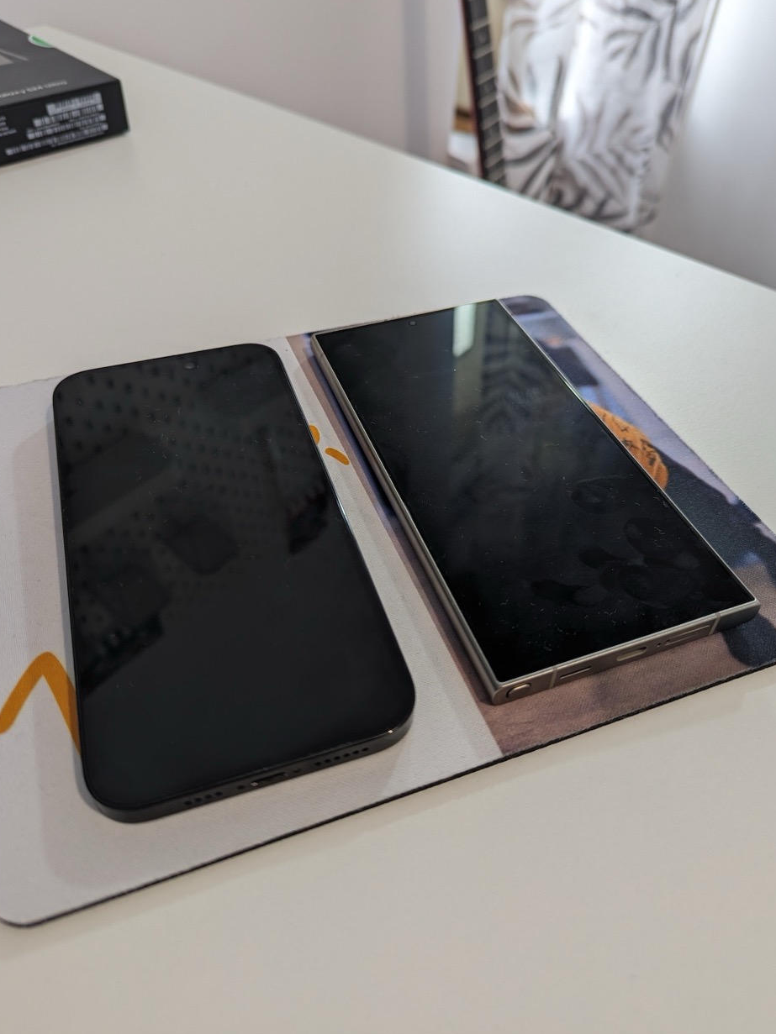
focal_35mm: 25
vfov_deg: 69.4
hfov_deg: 54.9
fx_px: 747
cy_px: 500
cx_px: 386
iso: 50
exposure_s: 1/23.8
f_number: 1.85
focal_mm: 6.81
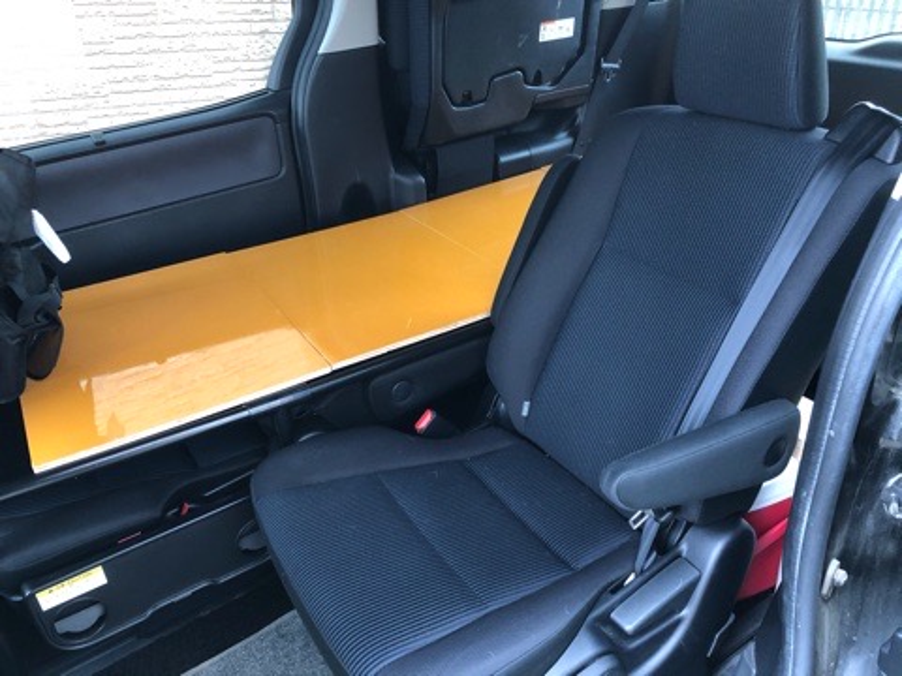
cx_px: 451
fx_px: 730
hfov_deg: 63.4
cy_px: 338
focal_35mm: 28
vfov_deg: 49.7
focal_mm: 3.99
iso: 64
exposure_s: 1/15
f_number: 1.8
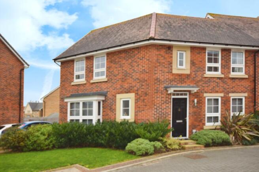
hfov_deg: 64.5
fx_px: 205
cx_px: 130
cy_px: 86
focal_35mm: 28
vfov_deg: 45.7
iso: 160
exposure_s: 1/125
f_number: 5.6
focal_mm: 19
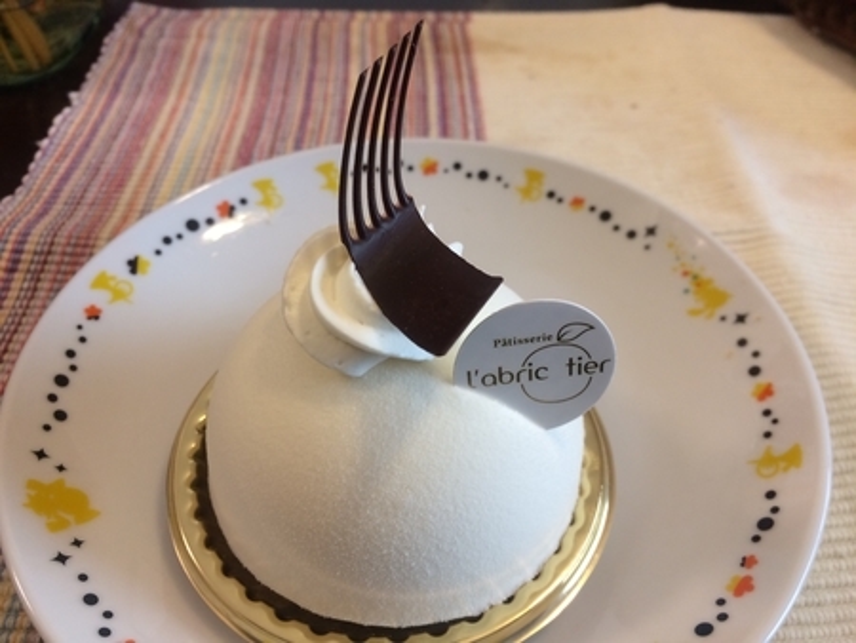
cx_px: 428
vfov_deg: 48.3
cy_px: 322
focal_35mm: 29
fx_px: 718
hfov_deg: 61.6
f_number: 2.2
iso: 125
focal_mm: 4.15
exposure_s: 1/33
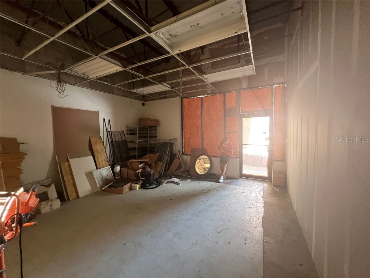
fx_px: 139
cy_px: 139
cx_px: 185
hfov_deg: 106.2
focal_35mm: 13
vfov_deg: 89.9
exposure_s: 1/40
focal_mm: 1.57
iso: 1000
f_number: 1.8
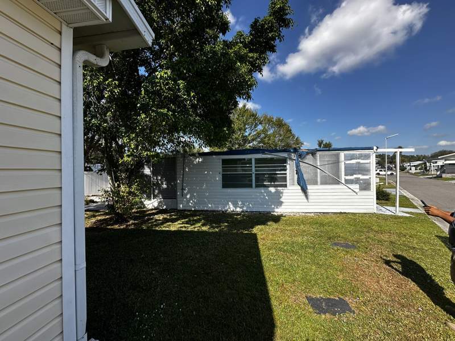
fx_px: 184
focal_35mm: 14
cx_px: 228
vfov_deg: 85.7
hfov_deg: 102.1
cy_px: 170
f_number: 2.2
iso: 50
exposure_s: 1/1335
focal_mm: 2.22
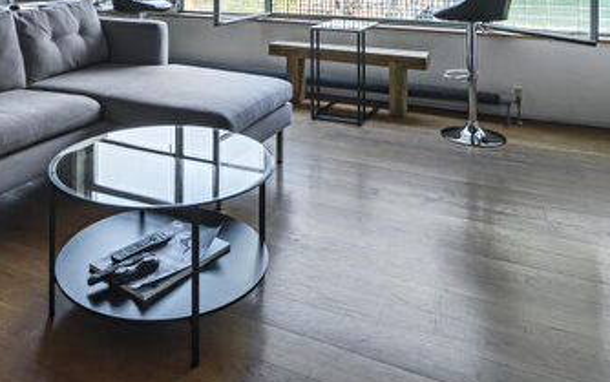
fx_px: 532
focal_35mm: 32
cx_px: 226
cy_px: -30
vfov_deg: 34.5
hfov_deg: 58.8
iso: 640
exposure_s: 1/160
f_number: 5
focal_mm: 10.3
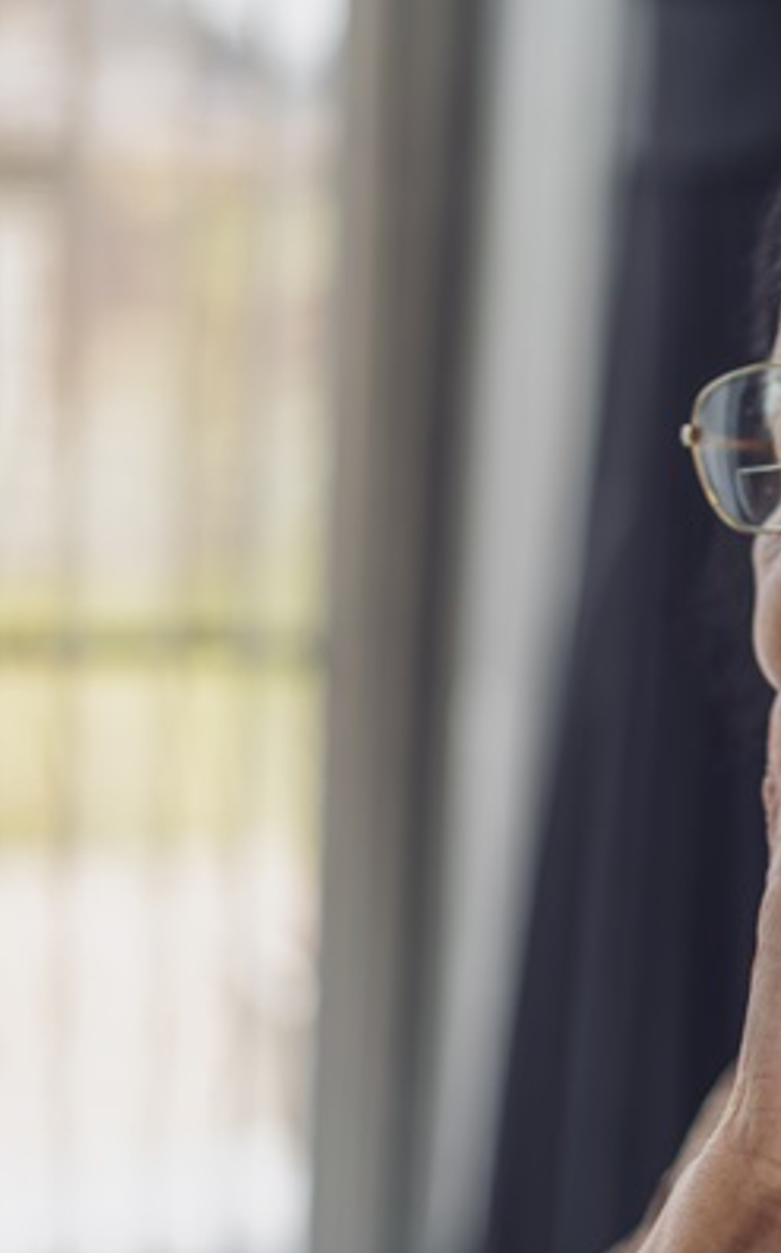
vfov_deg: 24.4
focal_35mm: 85
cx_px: 851
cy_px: 626
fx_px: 2899
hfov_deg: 15.0
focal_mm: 55
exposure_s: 1/320
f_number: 1.8
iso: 100
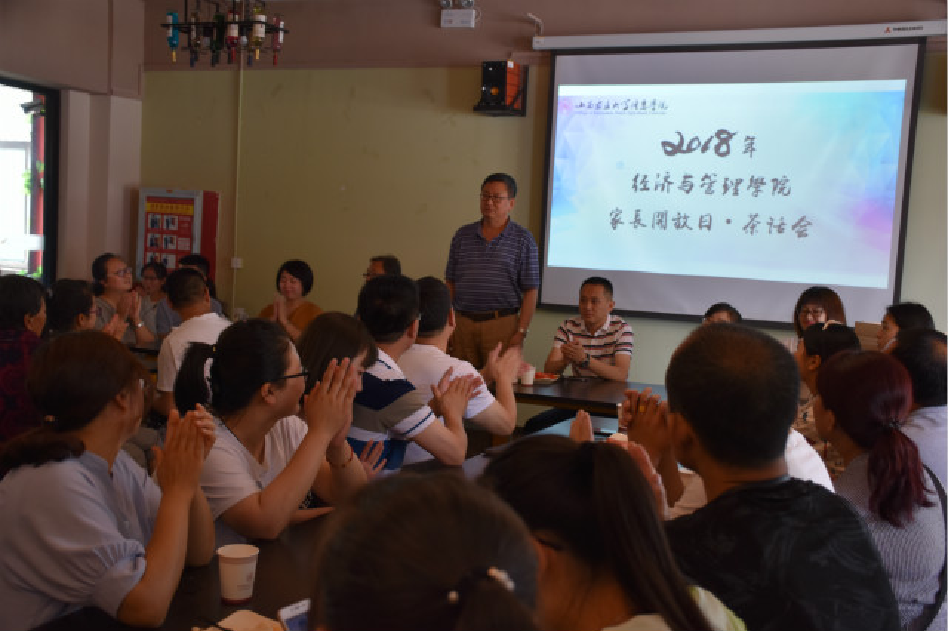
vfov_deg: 34.2
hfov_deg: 49.6
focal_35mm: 39
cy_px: 316
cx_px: 474
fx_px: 1026
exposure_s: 1/60
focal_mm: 26
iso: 400
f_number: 4
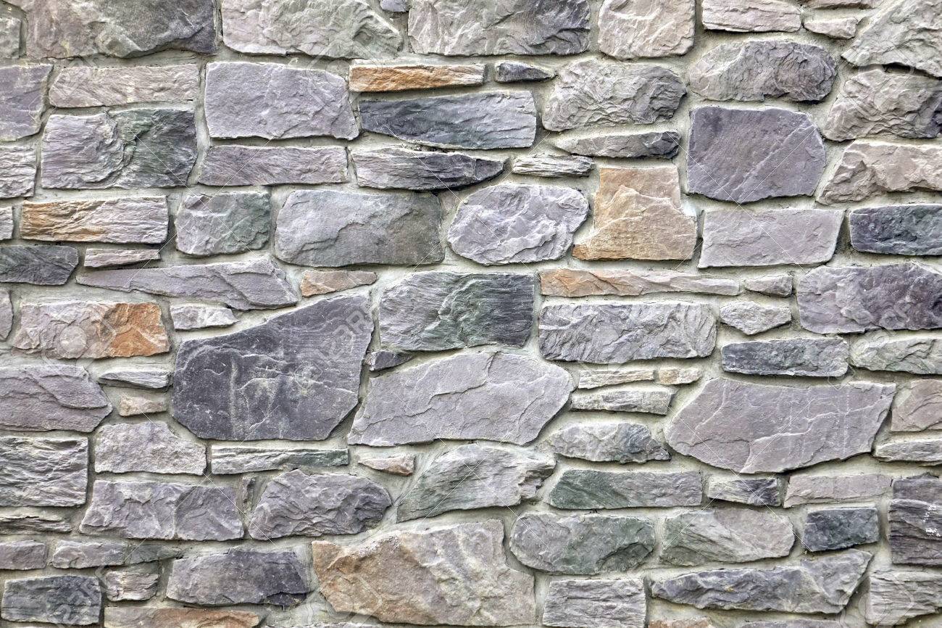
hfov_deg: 20.4
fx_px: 2616
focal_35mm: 100
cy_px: 314
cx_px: 471
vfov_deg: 13.7
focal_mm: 36.77
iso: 250
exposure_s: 1/100
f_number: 8
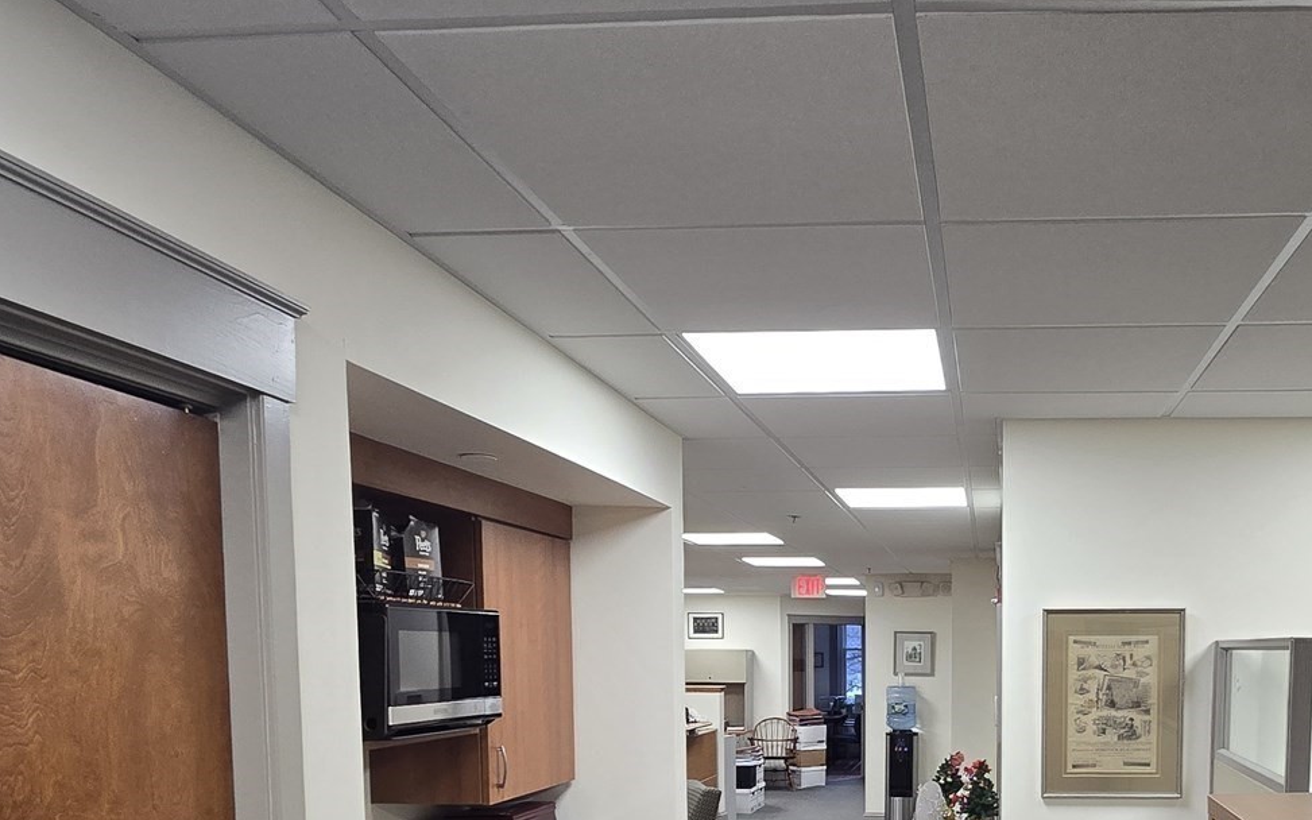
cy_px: 769
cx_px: 926
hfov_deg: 62.2
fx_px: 1037
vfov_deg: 39.4
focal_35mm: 29
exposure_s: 1/60
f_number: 2.2
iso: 160
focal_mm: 2.2
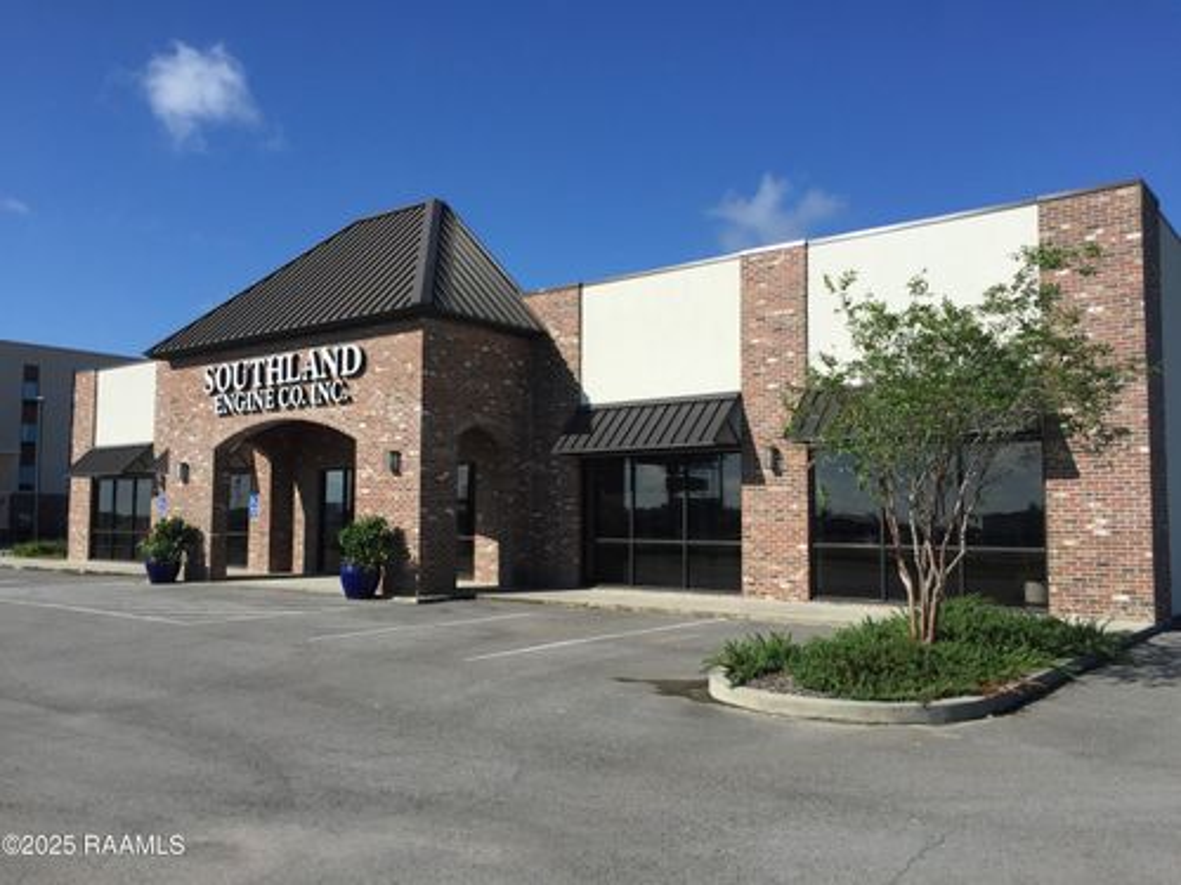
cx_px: 590
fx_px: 989
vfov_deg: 48.2
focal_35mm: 29
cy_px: 442
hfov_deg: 61.7
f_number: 2.2
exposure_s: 1/3300
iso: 32
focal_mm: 4.15
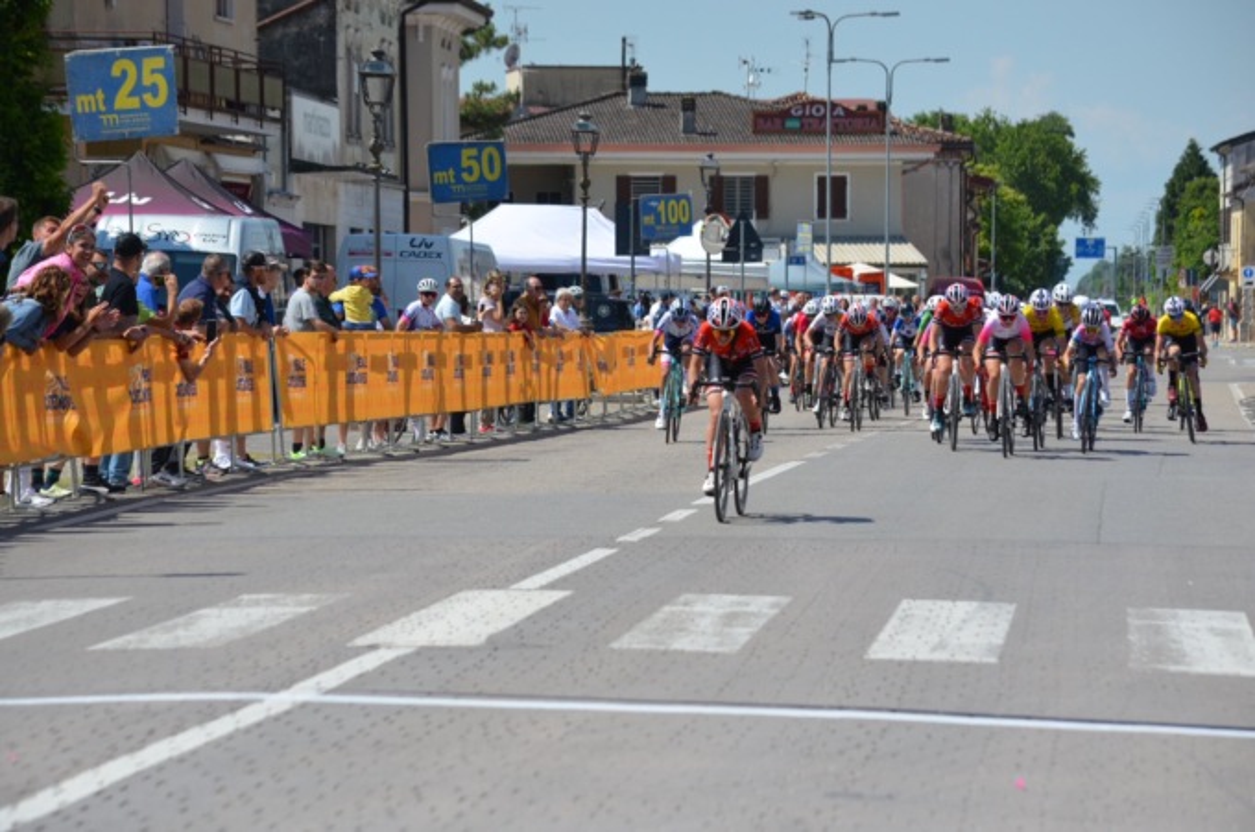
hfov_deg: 12.5
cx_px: 628
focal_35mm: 165
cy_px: 416
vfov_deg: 8.3
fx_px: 5743
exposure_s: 1/2000
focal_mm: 110
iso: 400
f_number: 7.1
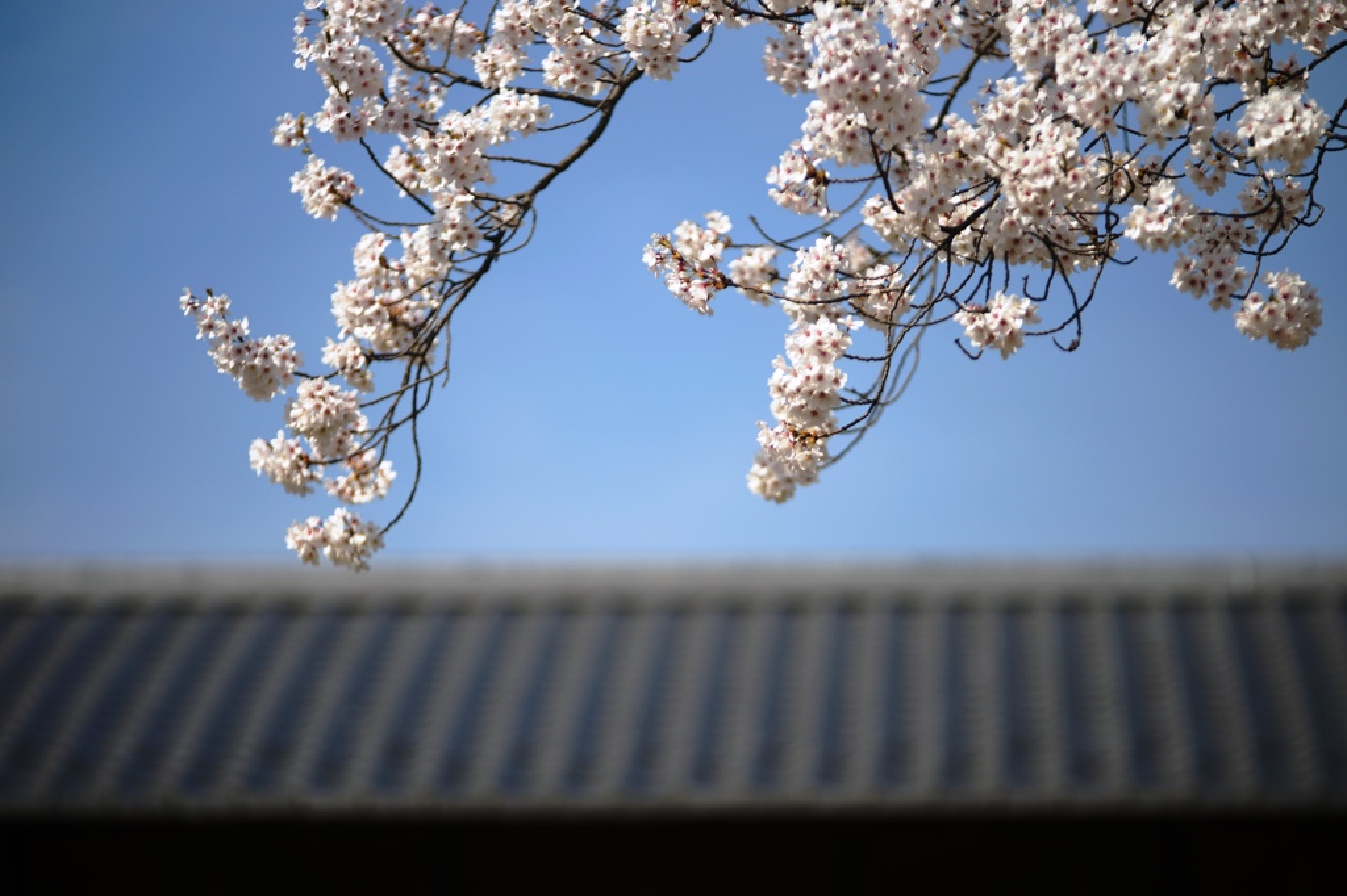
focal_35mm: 180
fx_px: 6732
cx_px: 674
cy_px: 448
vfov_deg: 7.6
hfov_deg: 11.4
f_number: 3.5
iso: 100
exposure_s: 1/640
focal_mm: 180
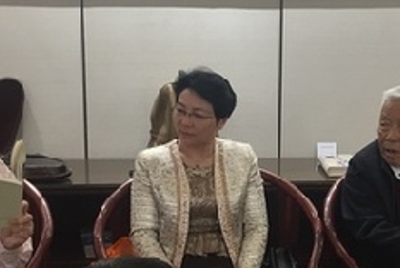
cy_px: 109
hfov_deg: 28.3
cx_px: 248
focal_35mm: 71
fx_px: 790
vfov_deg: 19.2
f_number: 2.2
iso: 50
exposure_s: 1/33
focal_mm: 4.15
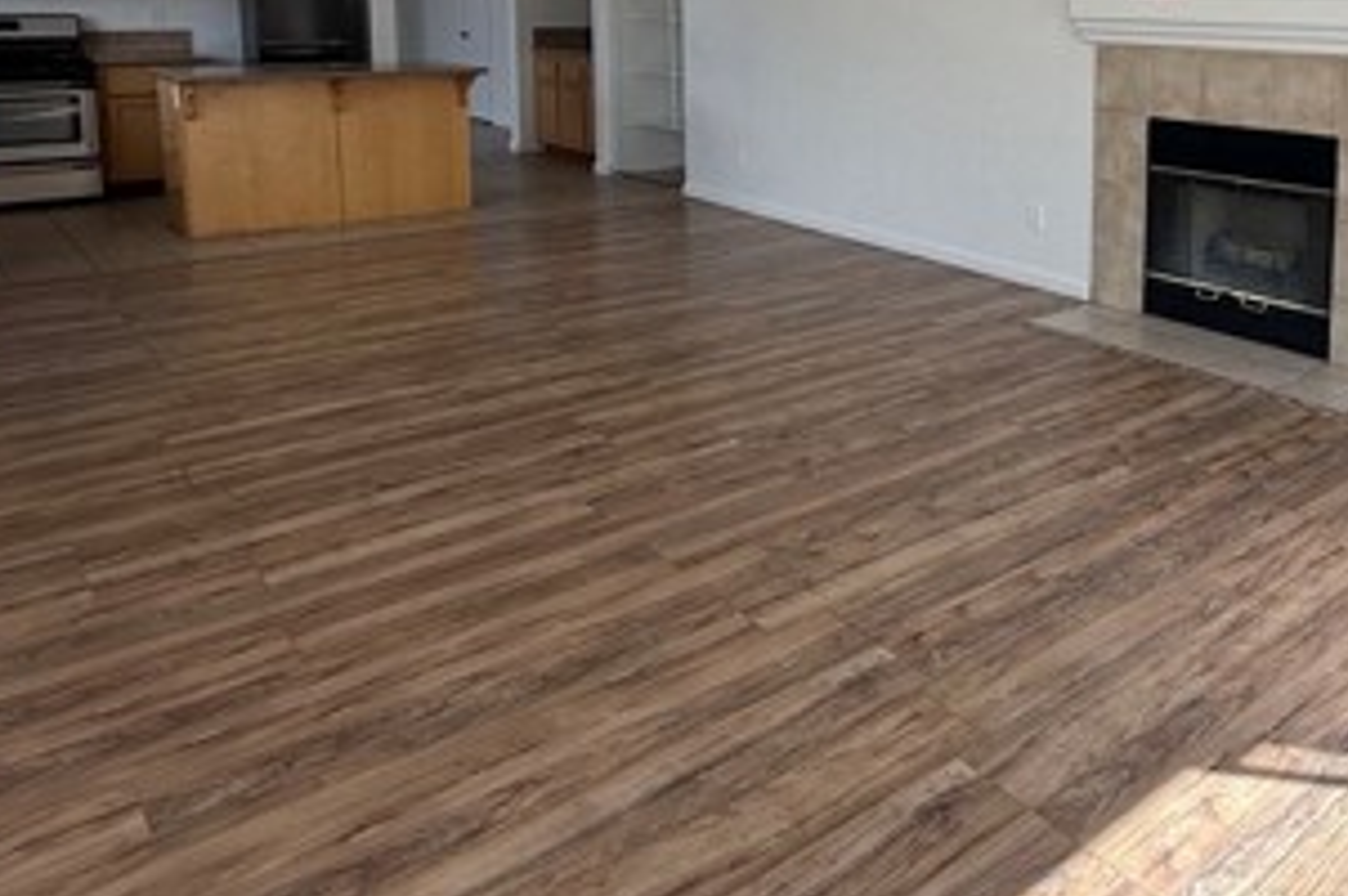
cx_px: 1017
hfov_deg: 57.2
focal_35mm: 31
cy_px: 134
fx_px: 1160
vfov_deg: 39.9
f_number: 2.2
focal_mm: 2.22
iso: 50
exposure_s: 1/166
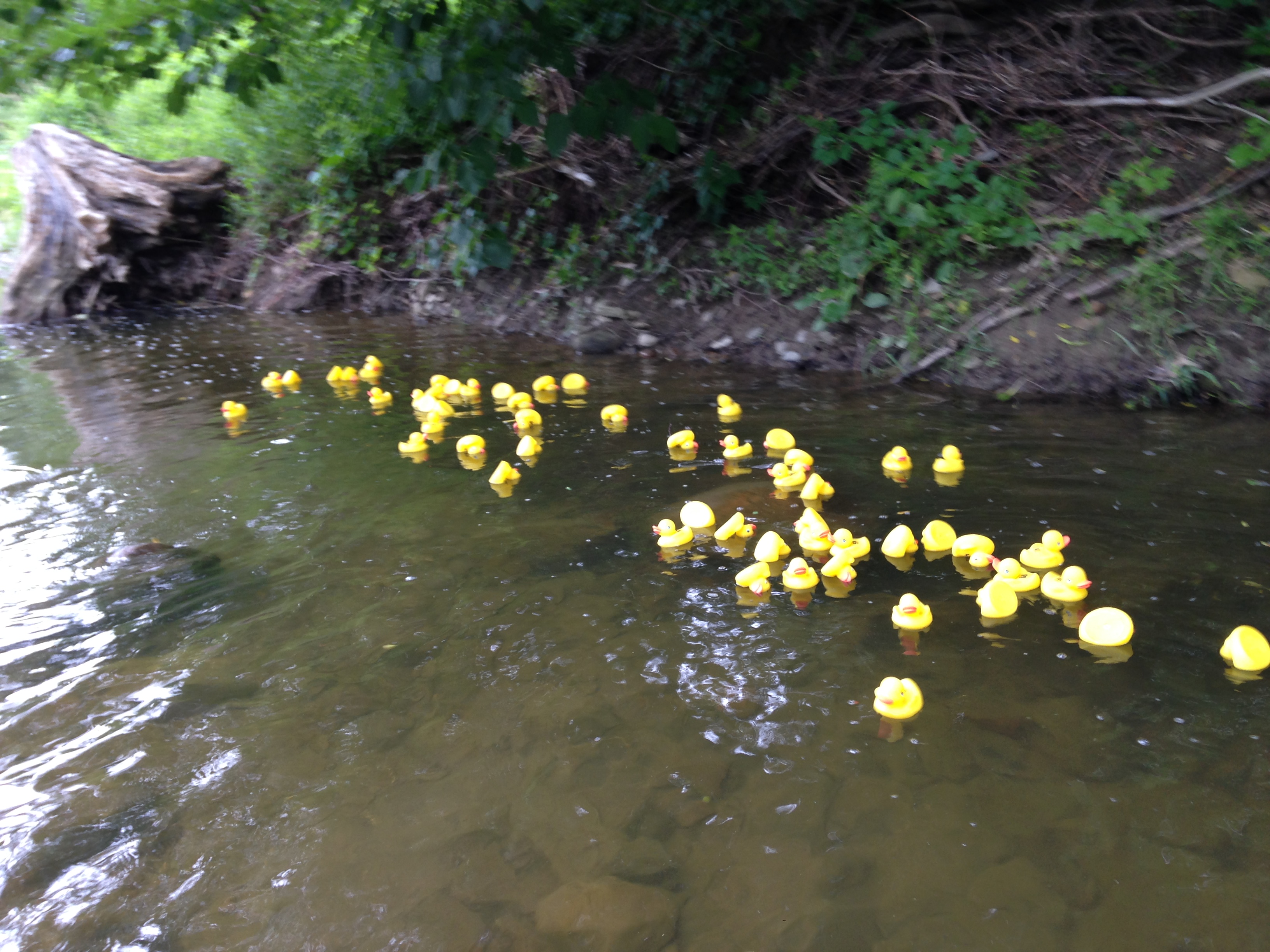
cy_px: 476
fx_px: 1211
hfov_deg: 55.4
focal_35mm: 33
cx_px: 635
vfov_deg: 42.9
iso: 50
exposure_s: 1/20
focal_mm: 4.12
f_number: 2.4
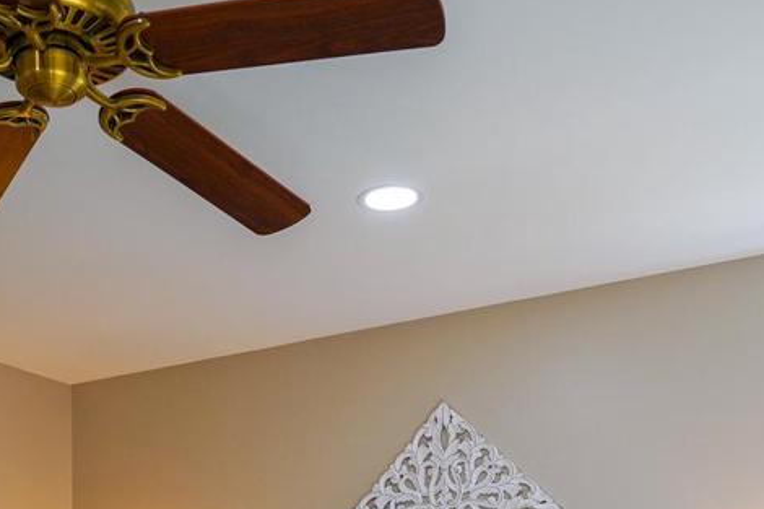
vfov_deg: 24.2
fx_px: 1039
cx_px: 280
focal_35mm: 49
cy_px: 655
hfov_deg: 40.0
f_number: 4
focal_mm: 16
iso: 400
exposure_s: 1/160
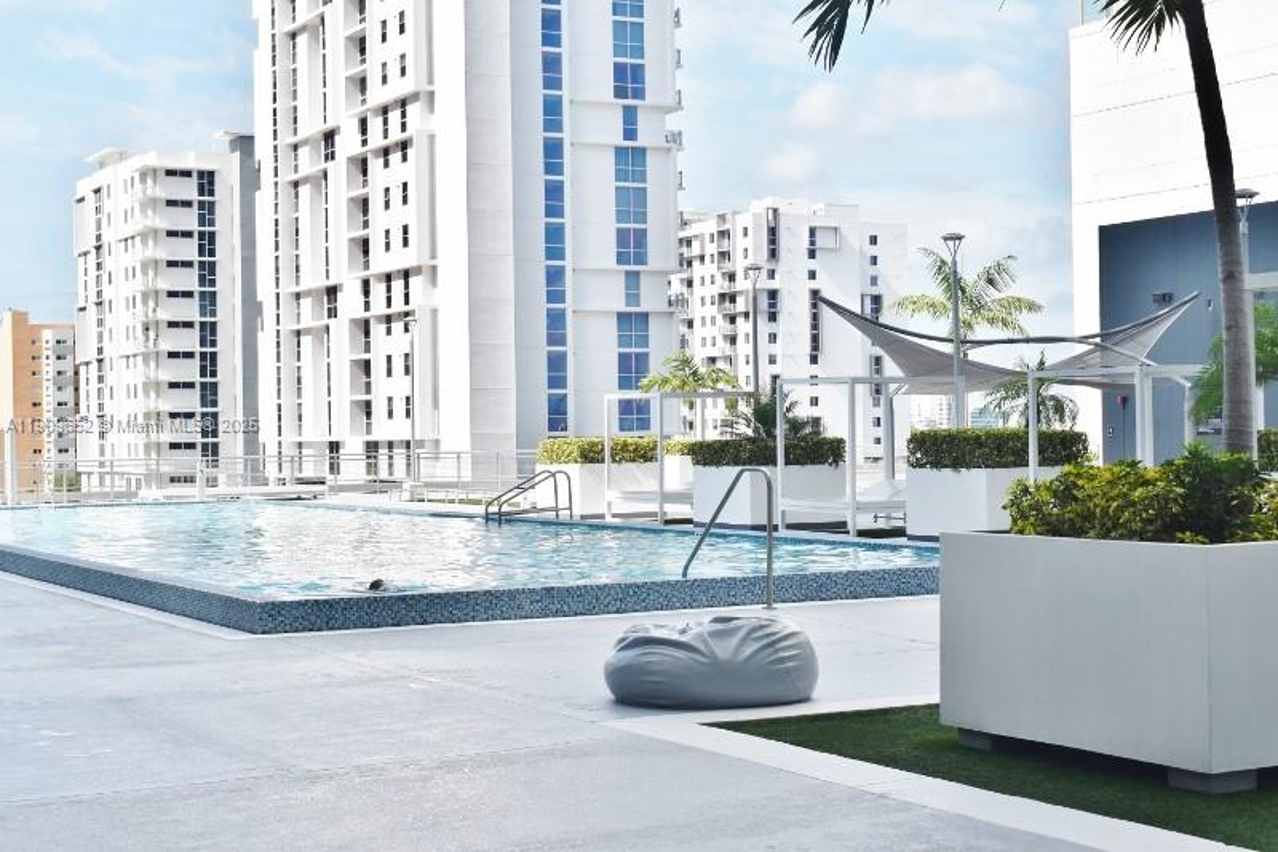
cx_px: 639
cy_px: 426
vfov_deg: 23.8
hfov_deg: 35.1
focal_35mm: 57
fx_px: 2023
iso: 100
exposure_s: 1/320
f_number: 9
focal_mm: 38
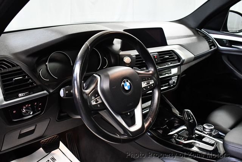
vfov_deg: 36.9
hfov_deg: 53.1
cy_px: 81
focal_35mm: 36
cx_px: 121
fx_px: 242
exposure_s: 1/80
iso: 3200
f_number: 3.5
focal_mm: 18
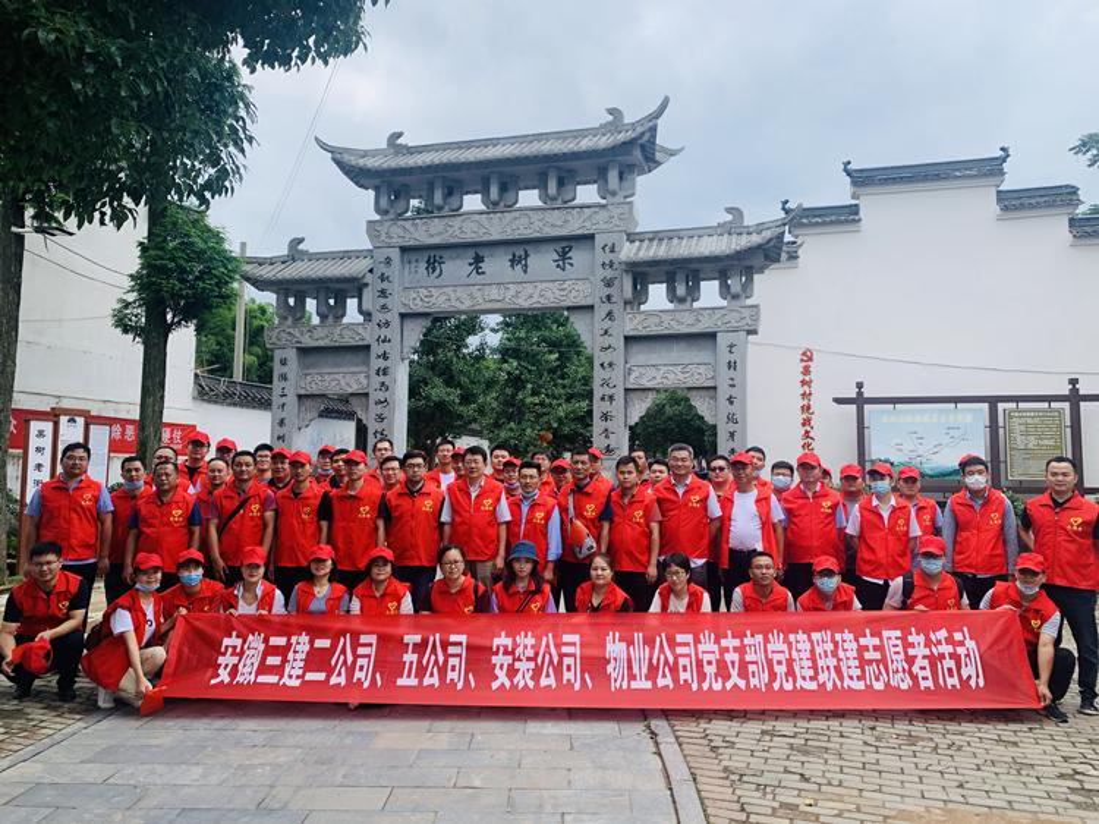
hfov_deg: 67.3
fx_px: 825
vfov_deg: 53.0
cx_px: 550
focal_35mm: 26
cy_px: 412
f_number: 1.8
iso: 25
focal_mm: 4.25
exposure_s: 1/1536
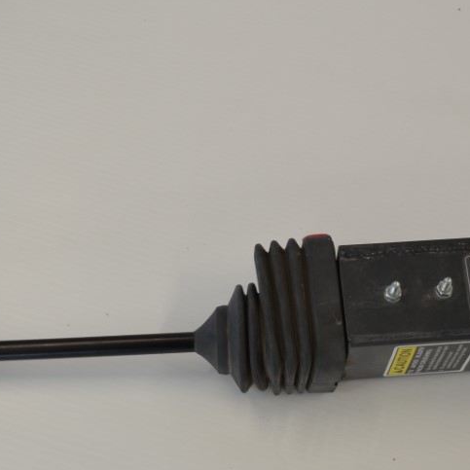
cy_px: 214
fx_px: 845
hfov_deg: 30.6
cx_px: 347
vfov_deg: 31.1
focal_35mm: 55
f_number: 5.6
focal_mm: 18
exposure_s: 1/125
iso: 400
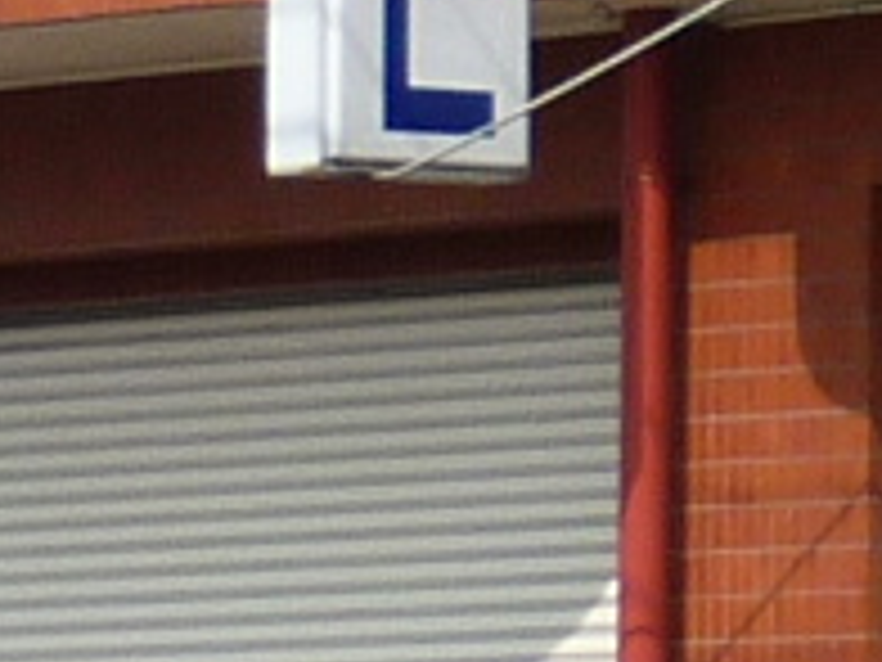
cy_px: -248
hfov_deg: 18.2
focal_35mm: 108
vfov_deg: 13.1
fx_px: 2752
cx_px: 558
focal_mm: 5.5
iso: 80
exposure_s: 1/125
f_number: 8
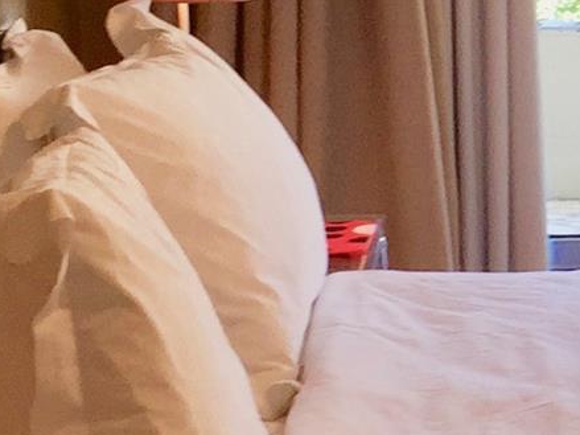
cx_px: 1139
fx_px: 2747
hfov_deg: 11.0
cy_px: 213
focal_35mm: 164
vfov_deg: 9.0
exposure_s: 1/60
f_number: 2.2
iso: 32
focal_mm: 4.15
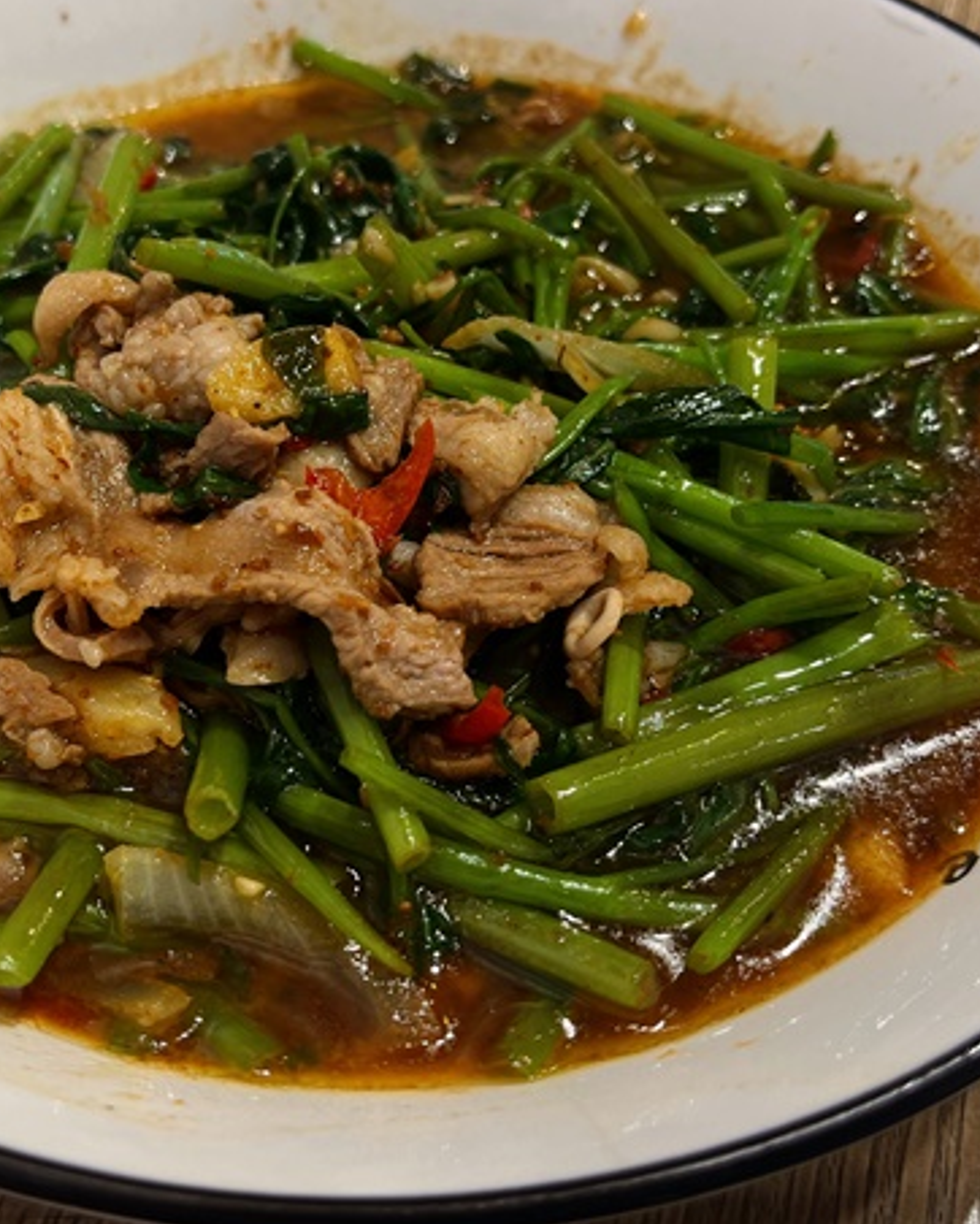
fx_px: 1485
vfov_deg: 44.6
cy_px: 520
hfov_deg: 36.3
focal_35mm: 41
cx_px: 365
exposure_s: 1/120
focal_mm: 5.1
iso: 80
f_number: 1.6
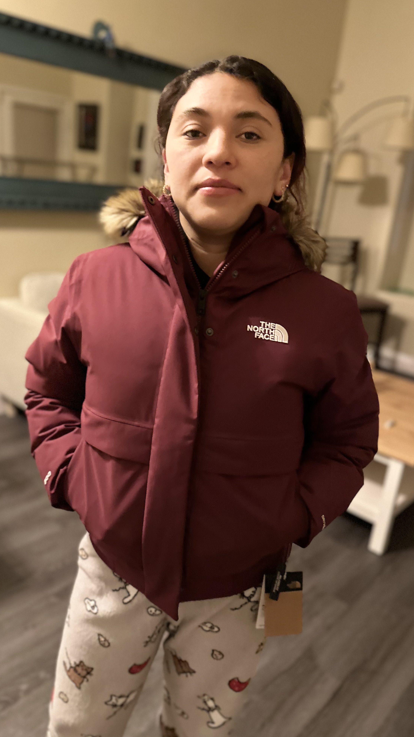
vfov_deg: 69.9
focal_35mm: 27
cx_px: 184
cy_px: 377
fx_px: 527
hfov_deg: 42.8
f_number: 1.8
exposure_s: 1/30
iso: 1000
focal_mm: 6.9
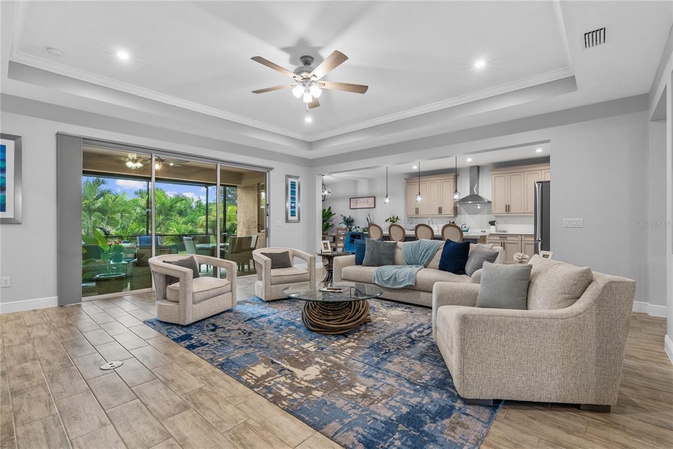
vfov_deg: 73.8
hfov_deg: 96.7
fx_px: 299
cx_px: 336
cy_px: 224
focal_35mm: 16
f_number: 9
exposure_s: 1/1.25
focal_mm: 16
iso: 400
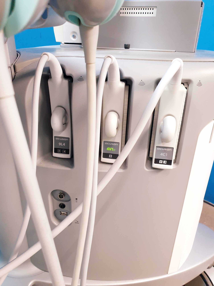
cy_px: 143
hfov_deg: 53.1
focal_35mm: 26
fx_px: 214
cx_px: 107
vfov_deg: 67.3
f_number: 2.4
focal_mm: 4.3
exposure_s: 1/33
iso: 320
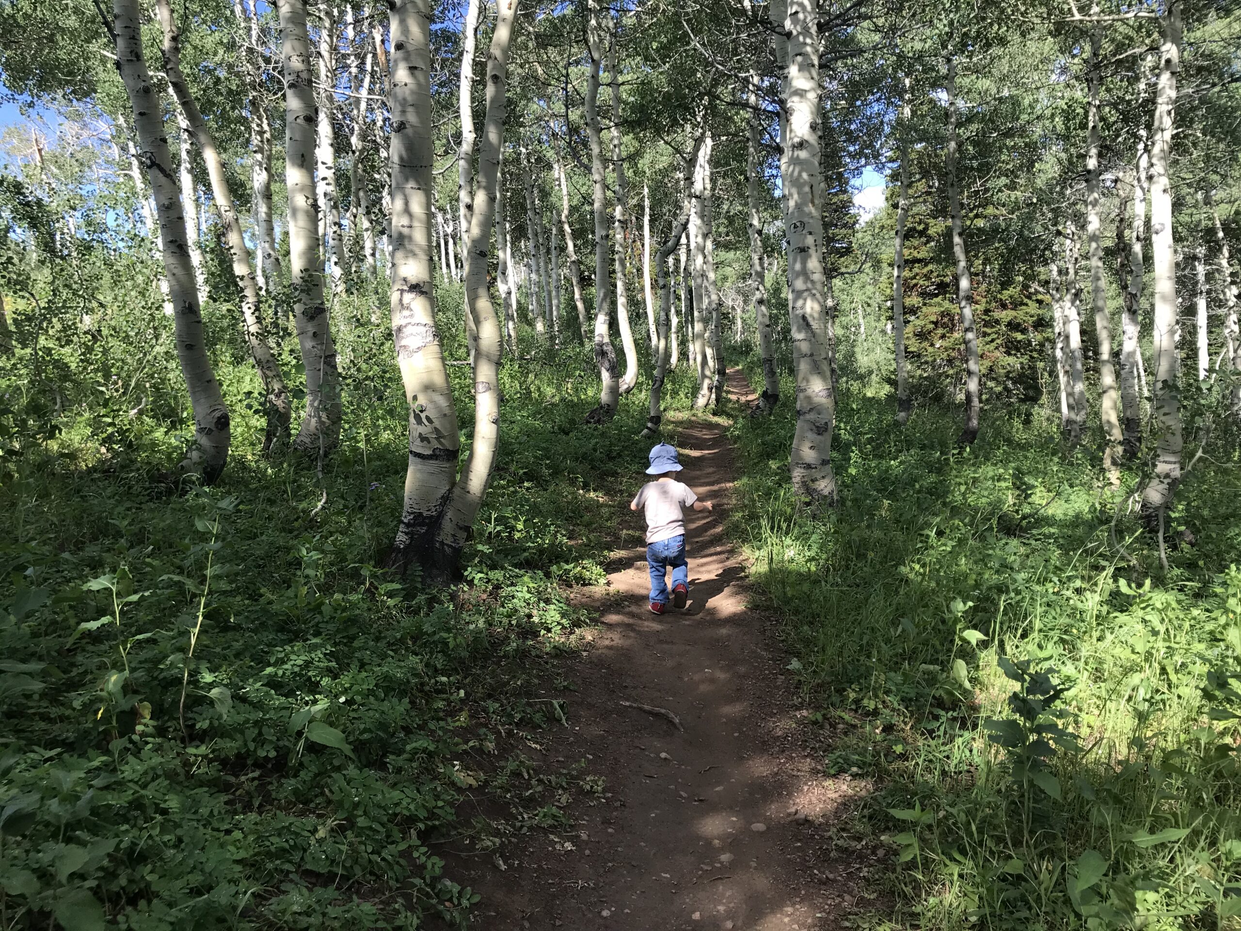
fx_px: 1004
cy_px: 466
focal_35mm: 28
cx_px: 620
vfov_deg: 49.7
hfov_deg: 63.4
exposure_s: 1/694
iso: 20
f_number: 1.8
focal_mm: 3.99
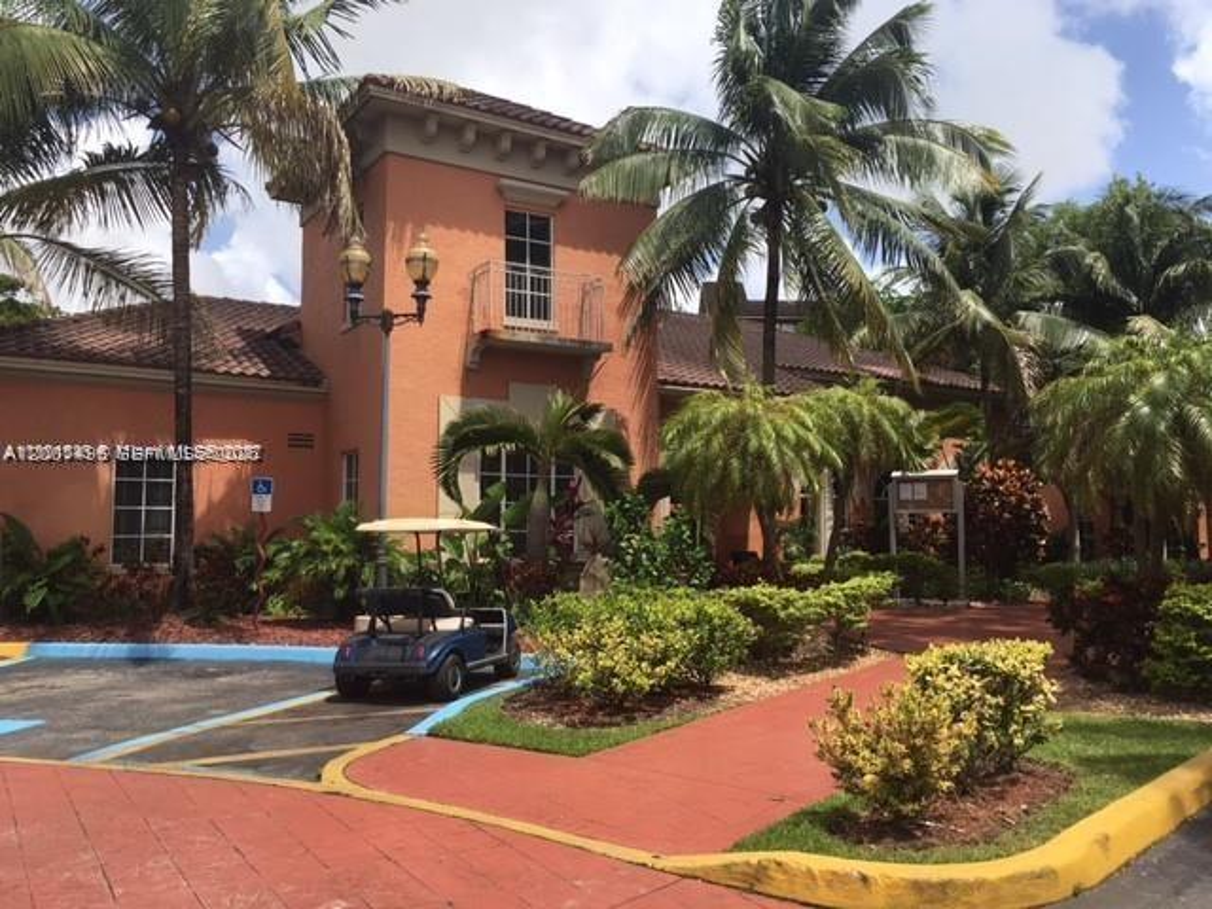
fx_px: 1015
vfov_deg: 48.2
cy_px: 454
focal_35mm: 29
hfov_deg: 61.7
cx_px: 606
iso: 25
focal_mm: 4.15
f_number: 2.2
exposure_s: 1/1374
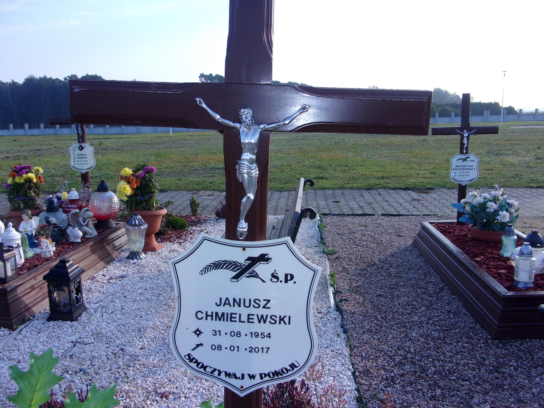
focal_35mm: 28
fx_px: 440
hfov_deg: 63.4
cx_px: 272
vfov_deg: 49.7
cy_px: 204
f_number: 3.9
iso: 80
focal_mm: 5.1
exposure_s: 1/240
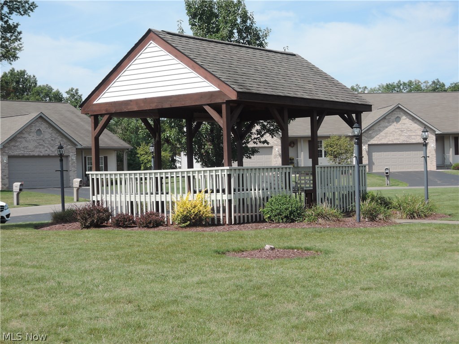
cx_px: 230
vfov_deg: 21.9
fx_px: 888
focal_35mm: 67
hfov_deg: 29.0
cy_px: 172
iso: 140
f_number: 5
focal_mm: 14.3
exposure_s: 1/100
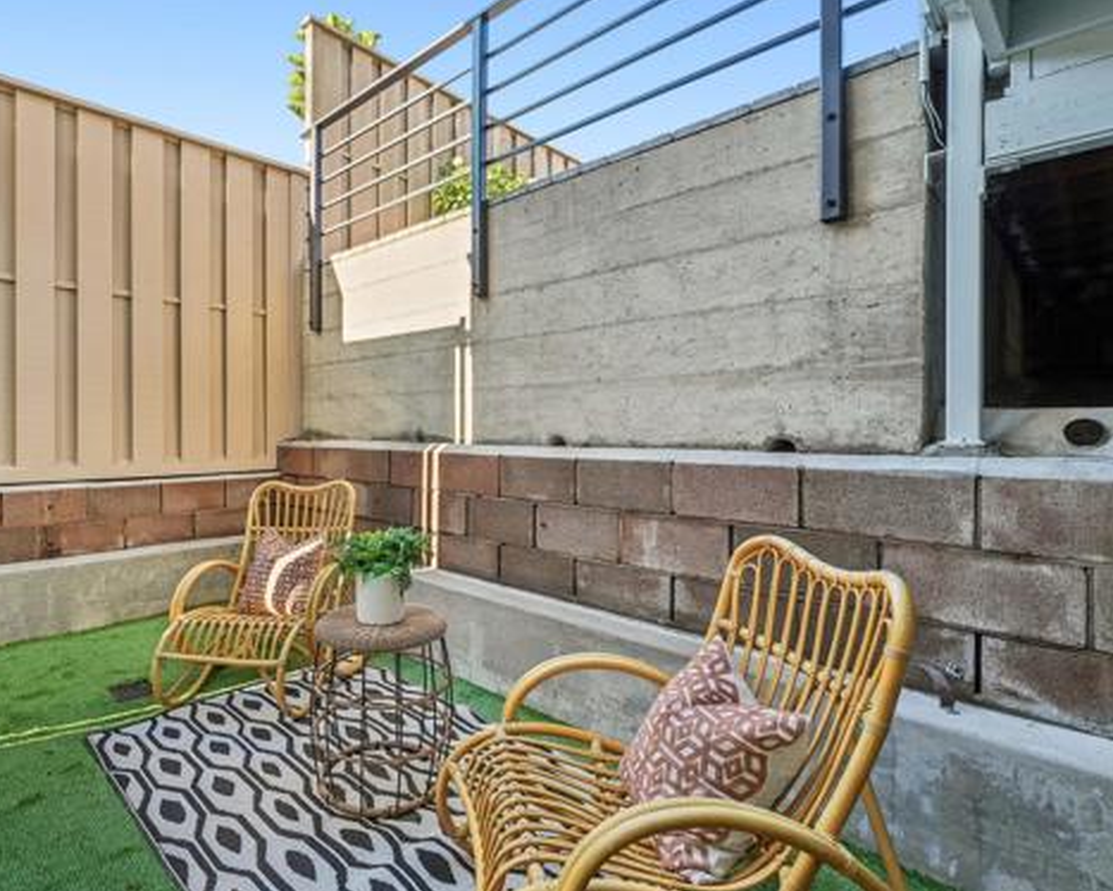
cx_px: 429
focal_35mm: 18
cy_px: 425
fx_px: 593
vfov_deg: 73.8
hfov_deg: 84.9
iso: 640
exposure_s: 1/50
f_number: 8
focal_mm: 14
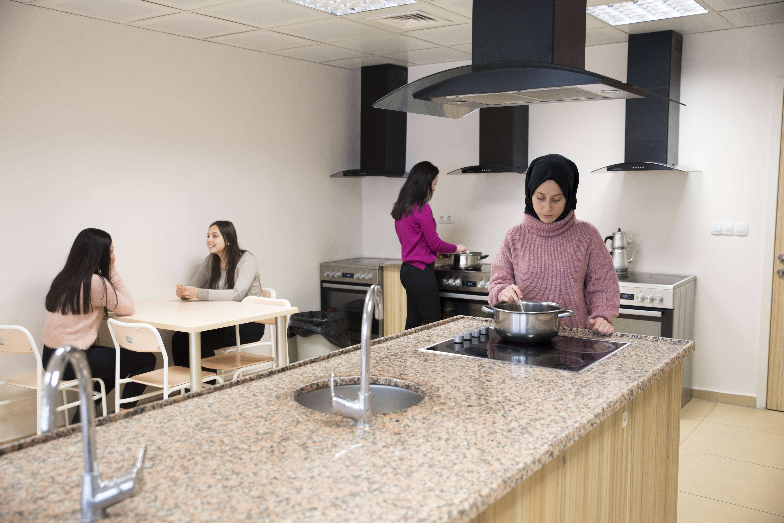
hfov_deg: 54.4
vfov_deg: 37.9
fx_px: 762
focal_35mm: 35
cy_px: 262
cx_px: 392
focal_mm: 35
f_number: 3.5
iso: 800
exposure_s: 1/50
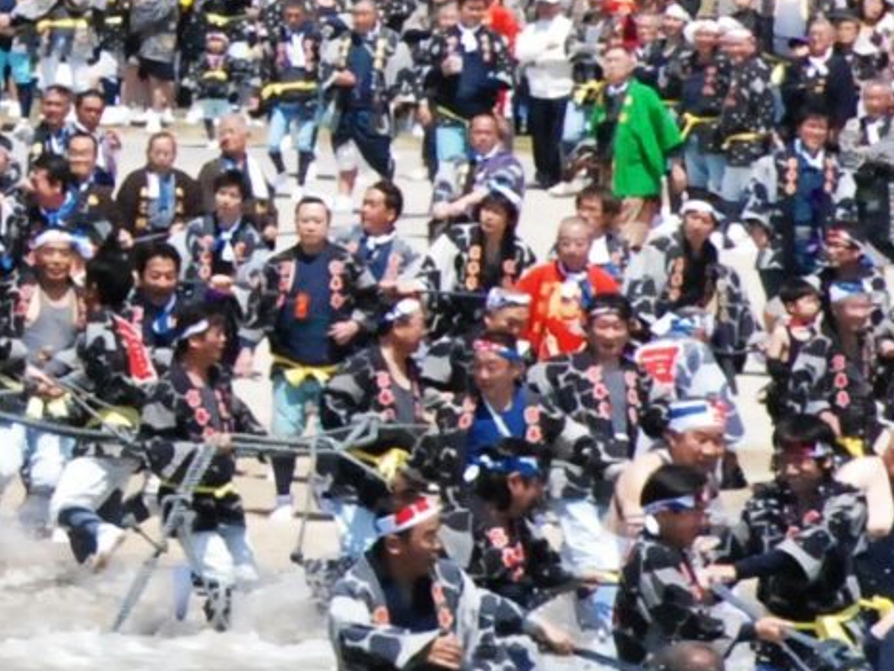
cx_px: -1230
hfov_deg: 4.4
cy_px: -249
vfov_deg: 3.4
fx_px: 11283
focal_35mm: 437
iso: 1600
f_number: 14
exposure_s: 1/800
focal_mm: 55
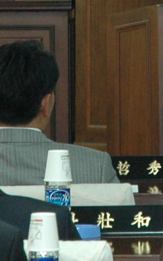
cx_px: 238
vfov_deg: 3.4
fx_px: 4330
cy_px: -62
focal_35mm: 610
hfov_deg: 2.2
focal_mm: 70
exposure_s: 1/30
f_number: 5
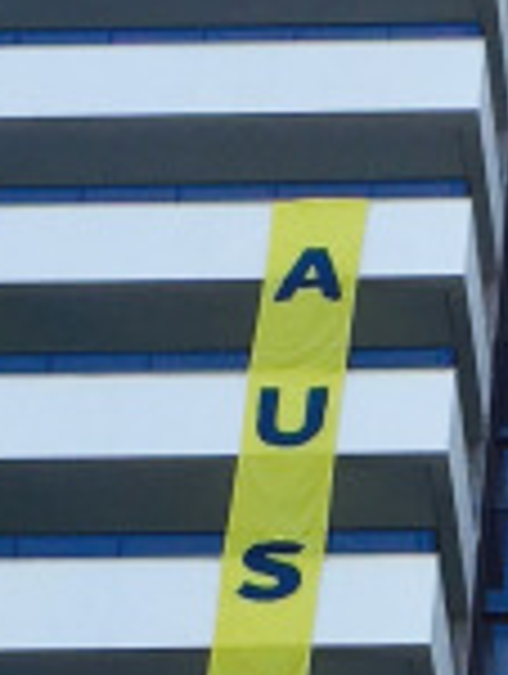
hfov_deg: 8.2
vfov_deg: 10.6
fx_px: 3512
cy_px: 1001
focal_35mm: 180
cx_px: 679
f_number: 2.2
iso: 32
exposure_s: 1/434
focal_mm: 4.15
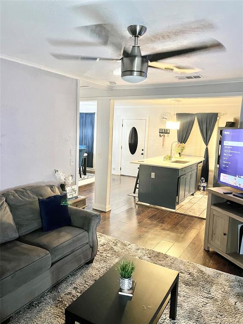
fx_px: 243
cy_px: 162
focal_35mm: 26
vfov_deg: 67.3
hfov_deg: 53.1
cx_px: 122
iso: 500
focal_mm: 5.1
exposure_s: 1/40
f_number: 1.6
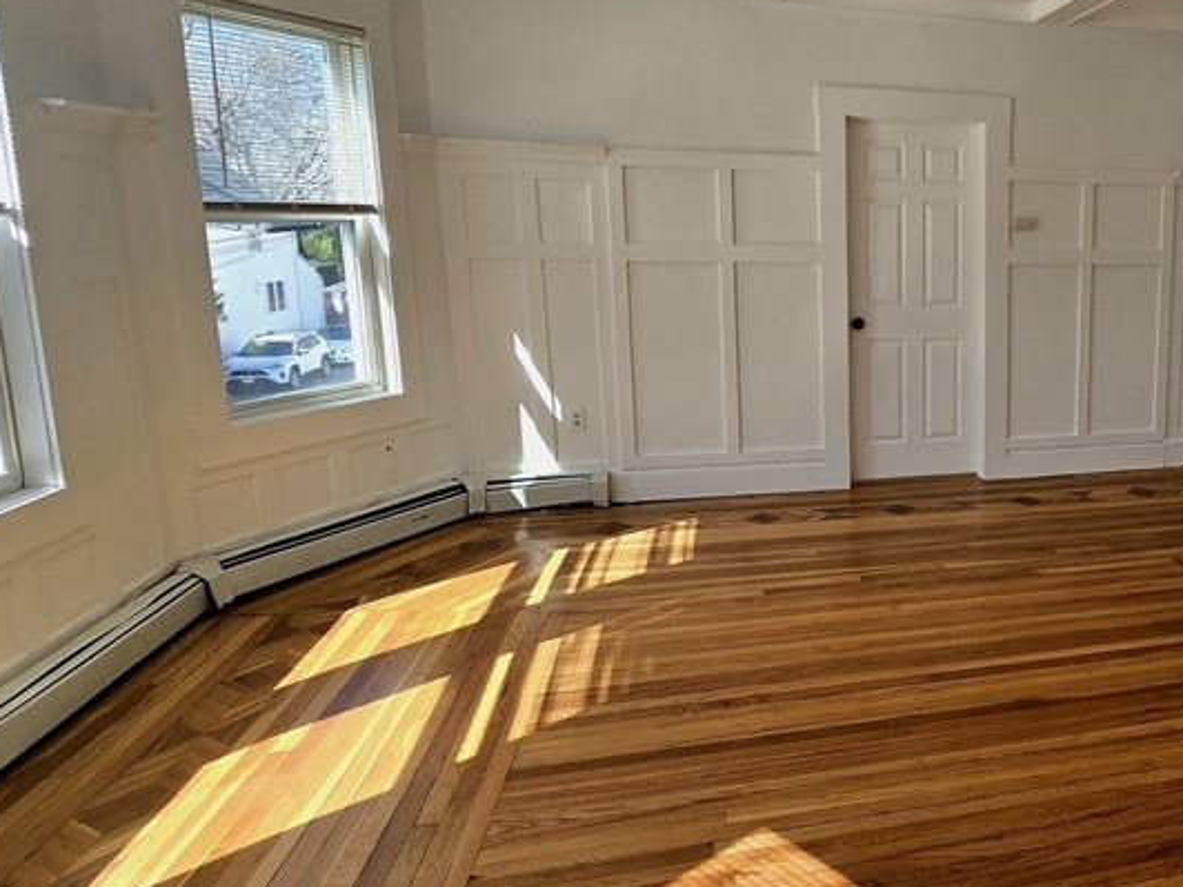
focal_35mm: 25
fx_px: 854
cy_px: 365
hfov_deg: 60.2
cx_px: 1038
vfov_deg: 54.6
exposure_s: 1/270
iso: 50
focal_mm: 2.2
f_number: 2.2
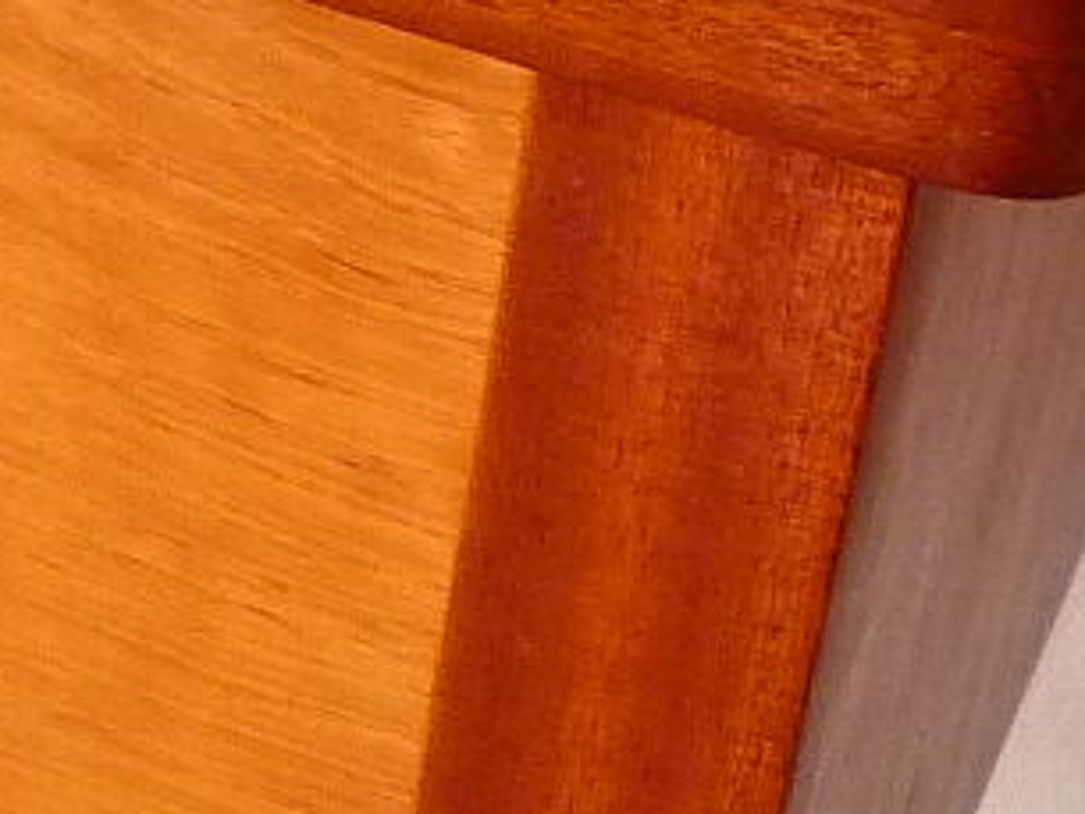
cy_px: -555
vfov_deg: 8.6
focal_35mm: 168
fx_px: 5268
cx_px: -936
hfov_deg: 10.9
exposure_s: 1/30
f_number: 2.8
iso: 250
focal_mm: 4.5
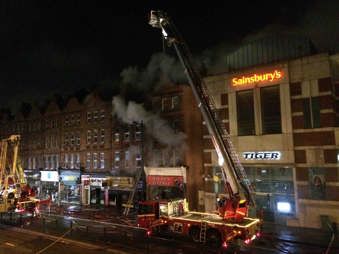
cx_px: 170
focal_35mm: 29
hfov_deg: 61.7
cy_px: 127
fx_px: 284
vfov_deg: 48.2
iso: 800
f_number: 2.2
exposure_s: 1/17
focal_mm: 4.15
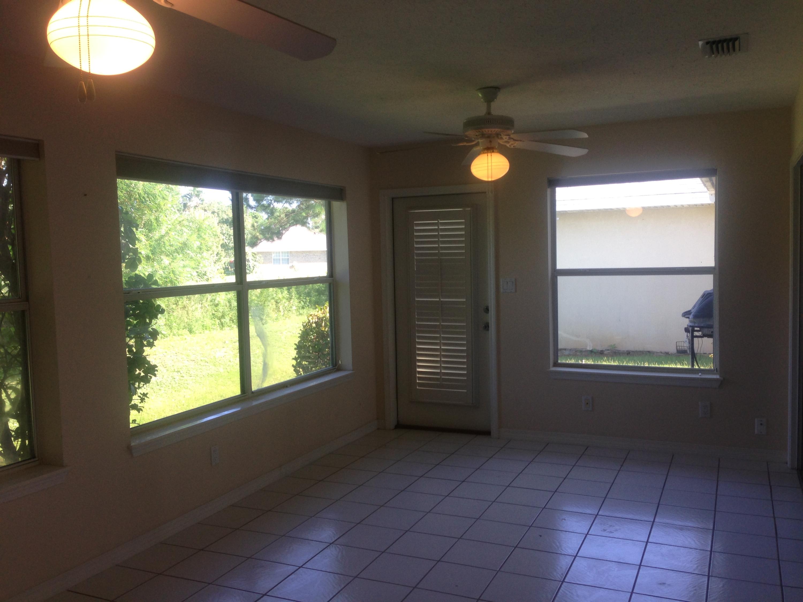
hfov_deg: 55.4
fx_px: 766
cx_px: 402
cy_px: 301
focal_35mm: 33
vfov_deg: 42.9
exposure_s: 1/60
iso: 50
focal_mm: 4.13
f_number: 2.4
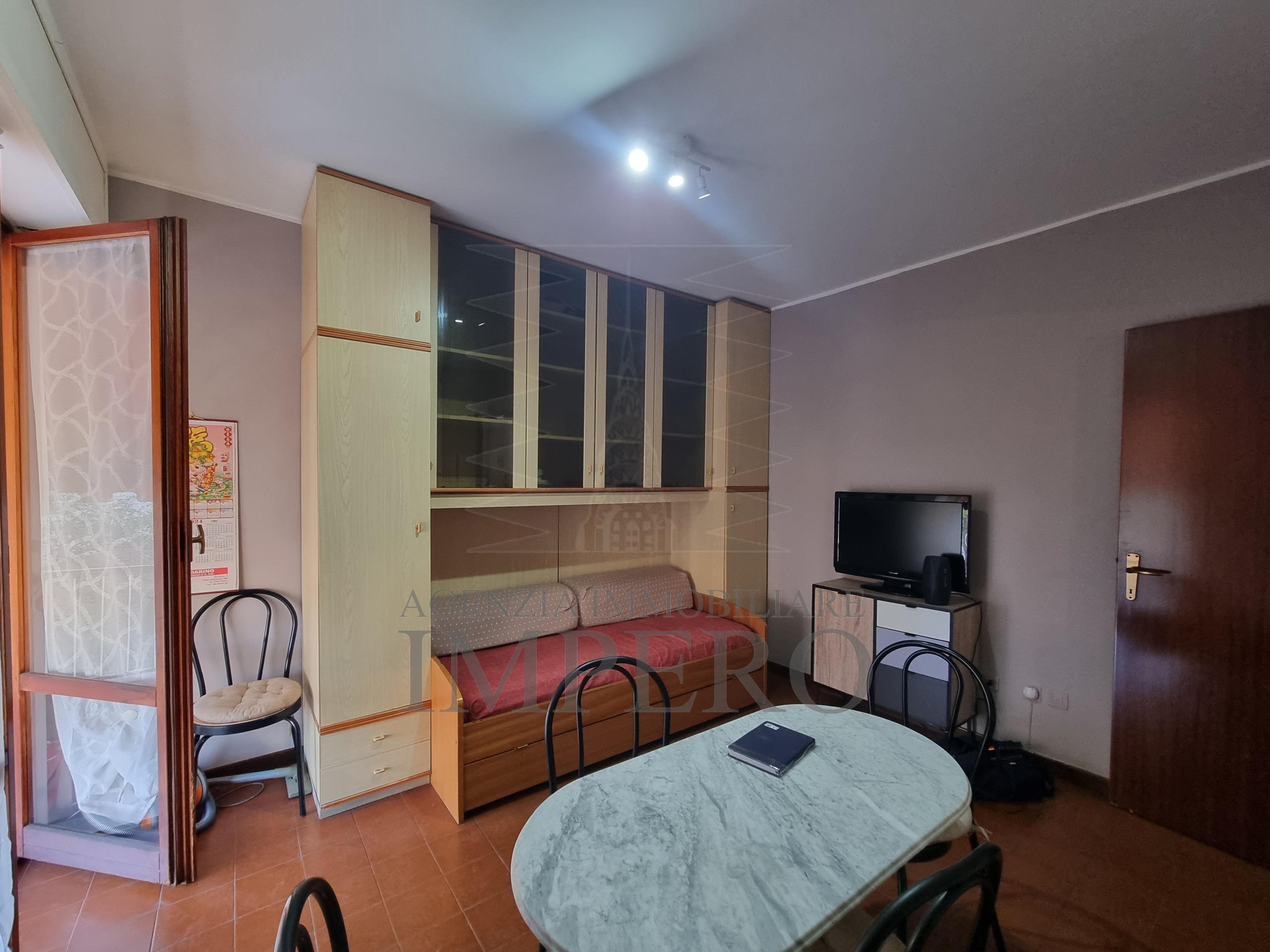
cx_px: 635
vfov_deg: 89.9
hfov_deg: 106.2
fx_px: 477
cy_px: 476
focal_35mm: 13
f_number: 2.2
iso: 320
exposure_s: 1/33
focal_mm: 2.2
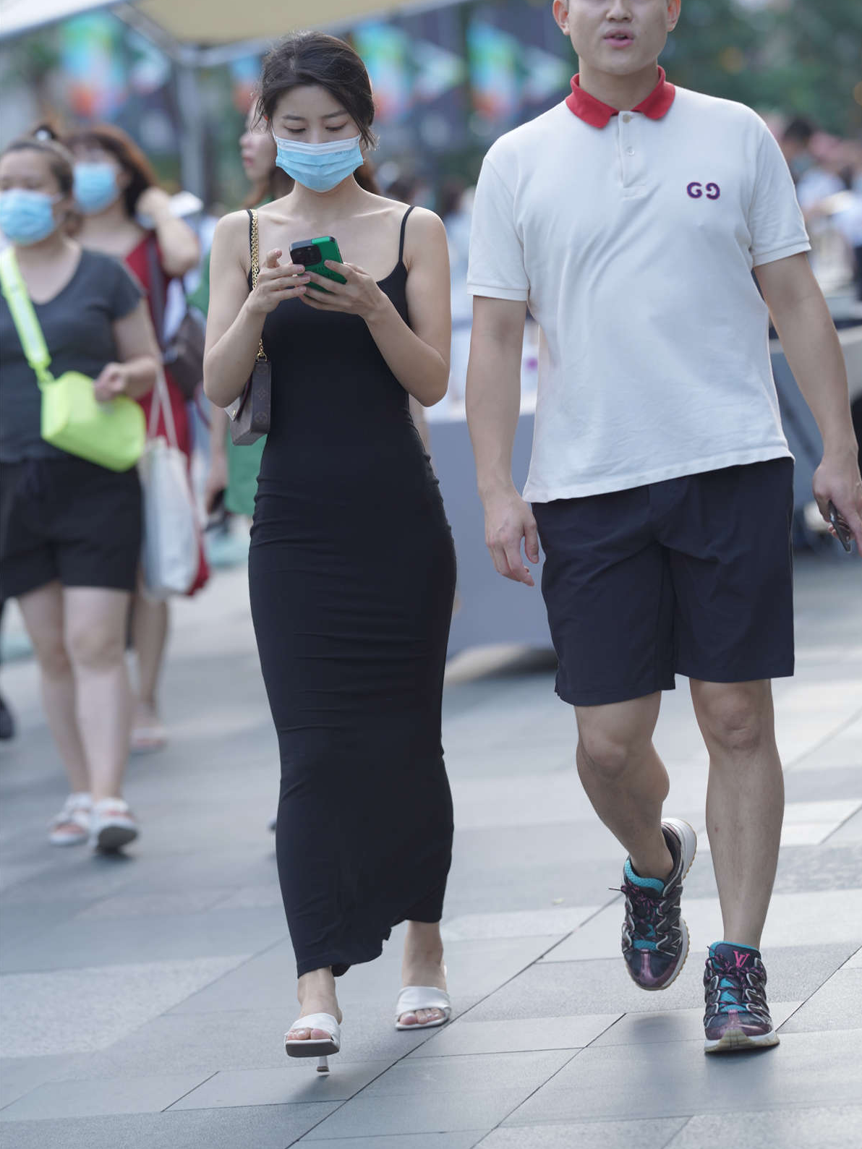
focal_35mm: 147
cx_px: 432
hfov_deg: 10.1
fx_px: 4880
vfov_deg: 13.4
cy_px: 513
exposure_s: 1/500
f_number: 2.8
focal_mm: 135
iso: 320
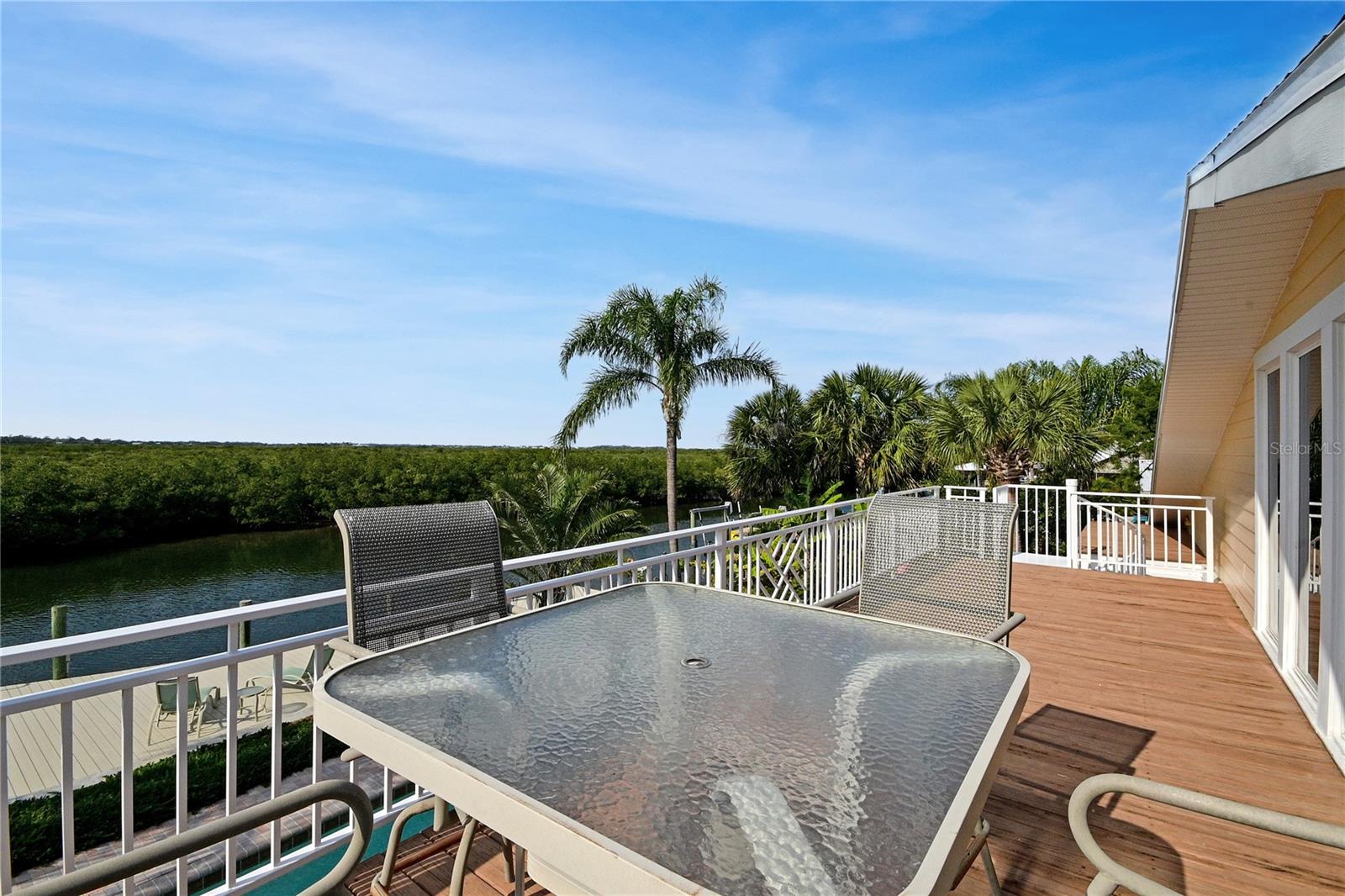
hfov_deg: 100.4
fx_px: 560
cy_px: 448
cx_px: 672
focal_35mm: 15
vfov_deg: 77.3
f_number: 18
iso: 500
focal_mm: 10
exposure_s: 1/1250
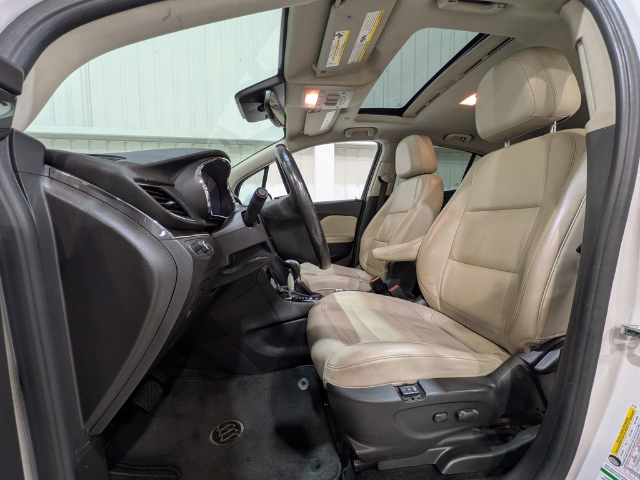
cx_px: 320
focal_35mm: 14
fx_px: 259
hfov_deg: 102.1
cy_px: 240
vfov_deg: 85.7
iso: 59
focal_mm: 1.83
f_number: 2.2
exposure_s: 1/25
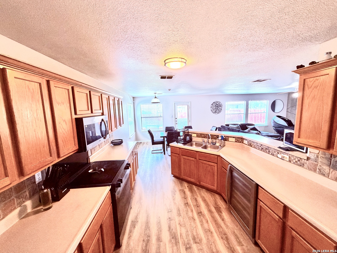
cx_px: 168
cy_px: 126
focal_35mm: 14
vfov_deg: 85.7
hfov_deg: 102.1
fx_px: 136
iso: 200
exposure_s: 1/60
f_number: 2.2
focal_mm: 2.22
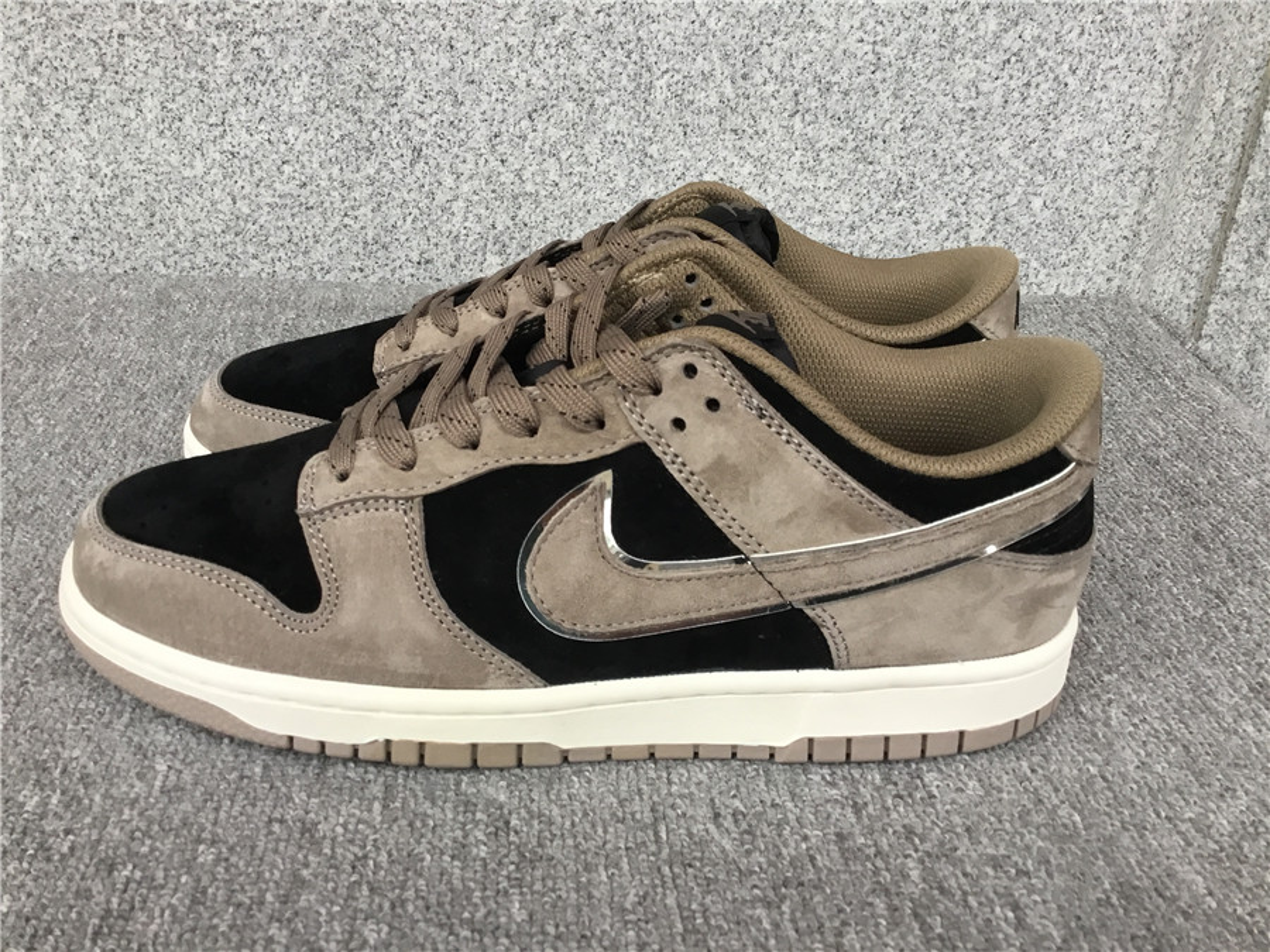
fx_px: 1137
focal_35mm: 31
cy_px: 476
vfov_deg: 45.4
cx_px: 635
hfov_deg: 58.4
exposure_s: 1/33
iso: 40
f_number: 2.4
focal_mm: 3.3
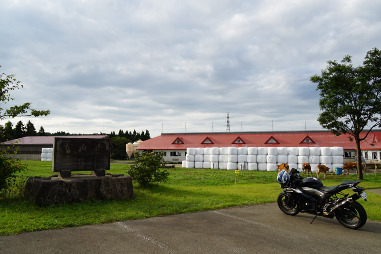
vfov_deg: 47.9
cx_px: 190
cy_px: 127
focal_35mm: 27
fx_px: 286
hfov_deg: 67.4
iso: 100
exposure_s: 1/125
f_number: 9.5
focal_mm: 18
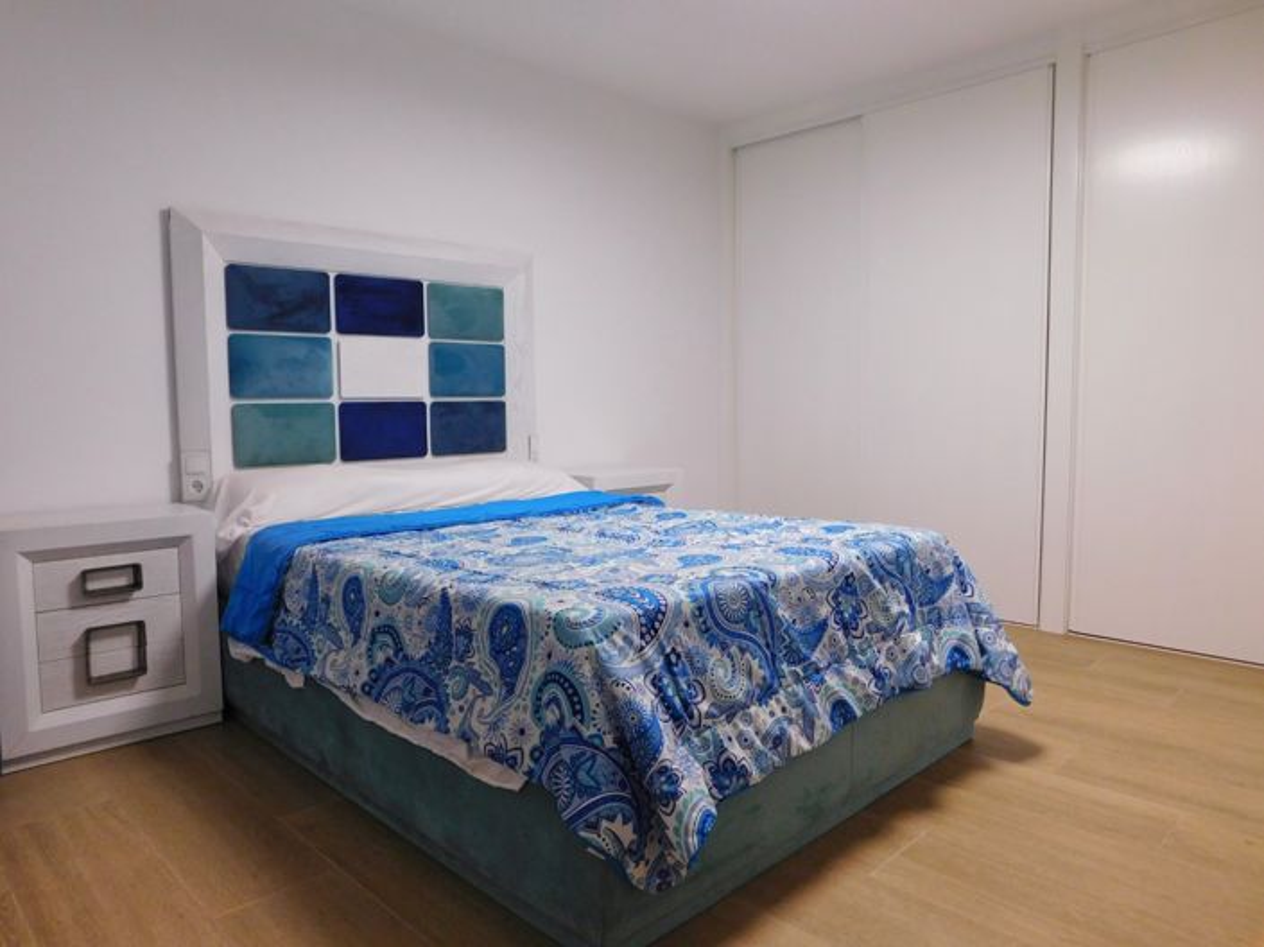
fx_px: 876
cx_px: 632
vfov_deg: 56.8
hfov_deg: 71.6
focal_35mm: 24
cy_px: 474
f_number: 3
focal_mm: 4.1
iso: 200
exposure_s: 1/30
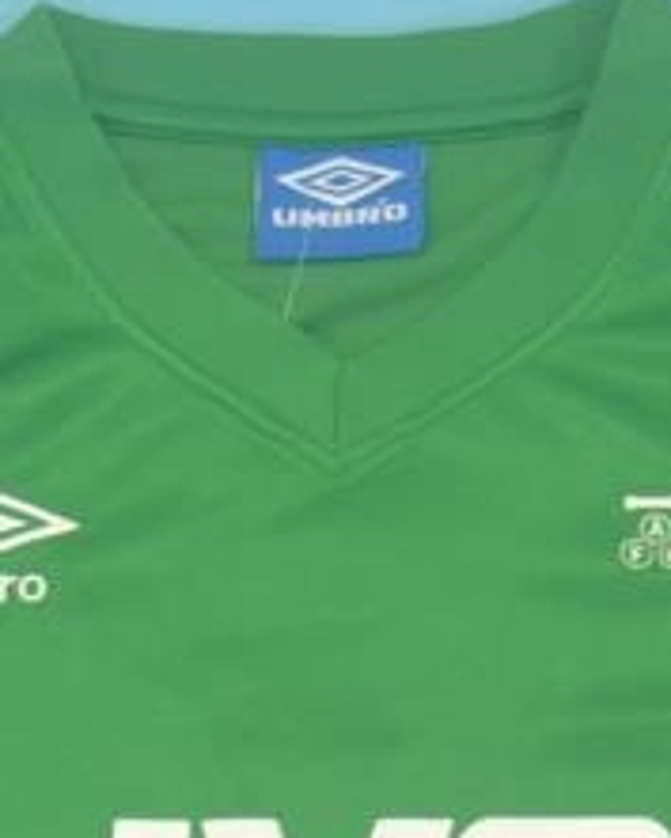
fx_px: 4093
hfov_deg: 9.4
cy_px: 1263
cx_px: 379
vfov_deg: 11.2
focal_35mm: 165
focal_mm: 24
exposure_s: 1/80
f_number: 4
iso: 200
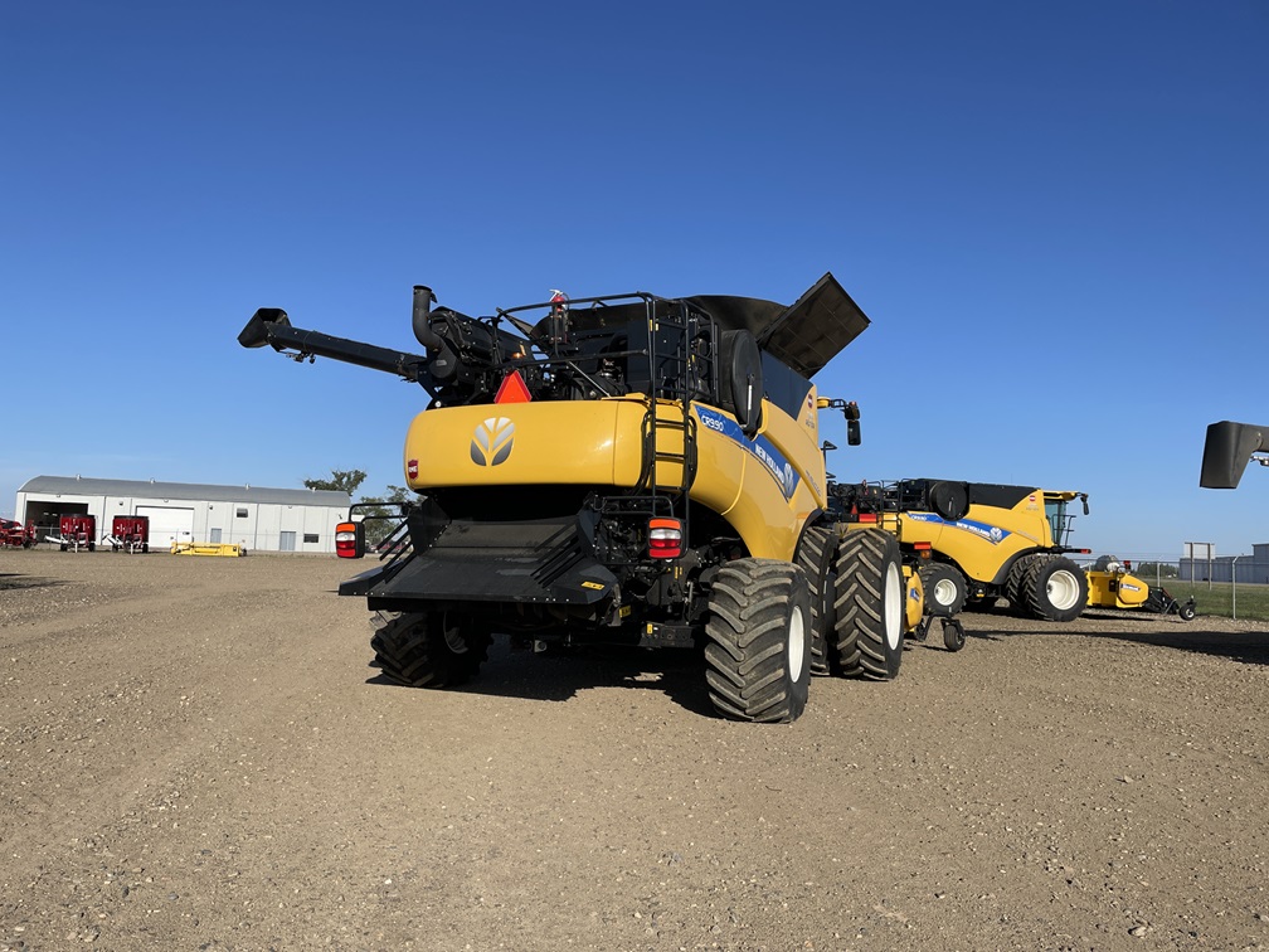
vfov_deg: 53.1
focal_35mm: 26
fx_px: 953
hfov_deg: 67.3
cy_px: 476
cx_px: 634
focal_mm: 4.2
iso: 32
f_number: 1.6
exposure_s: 1/4292
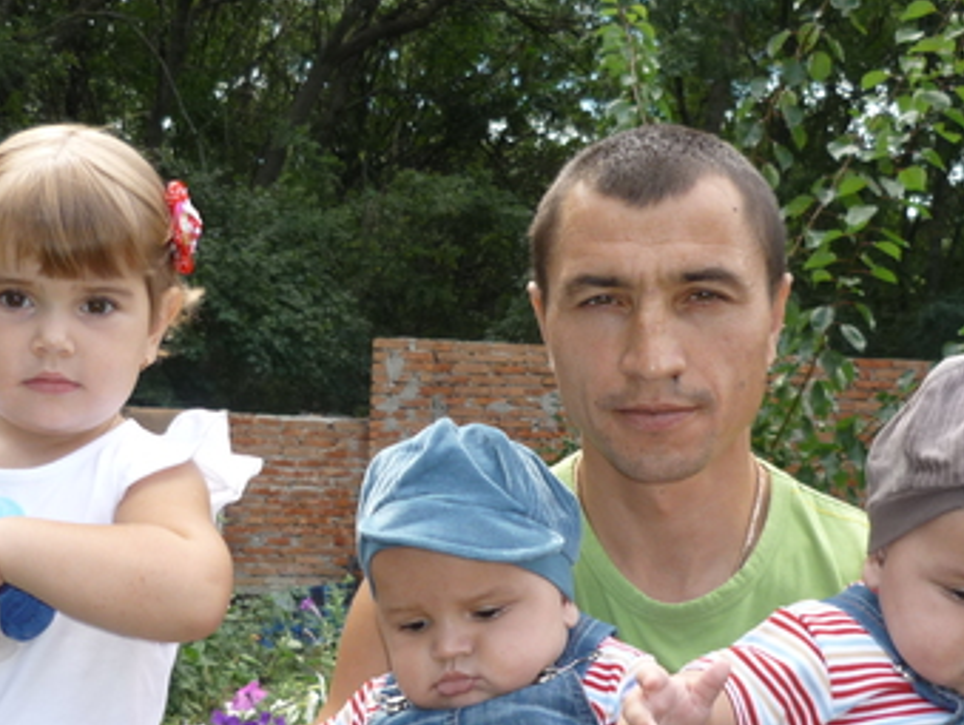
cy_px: 421
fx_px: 1589
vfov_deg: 25.7
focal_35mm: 57
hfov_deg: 33.7
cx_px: 429
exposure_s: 1/200
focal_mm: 5.5
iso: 100
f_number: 2.8
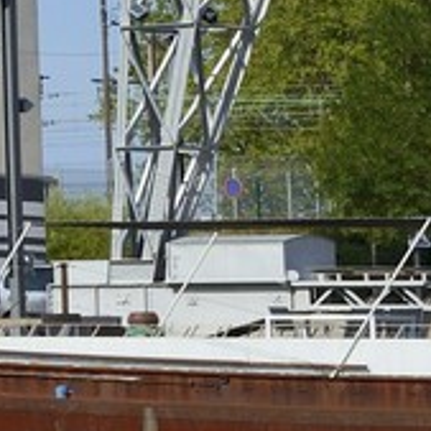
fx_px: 5649
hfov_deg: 4.0
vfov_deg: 4.3
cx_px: -1525
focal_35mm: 401
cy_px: -249
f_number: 13
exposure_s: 1/400
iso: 200
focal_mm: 50
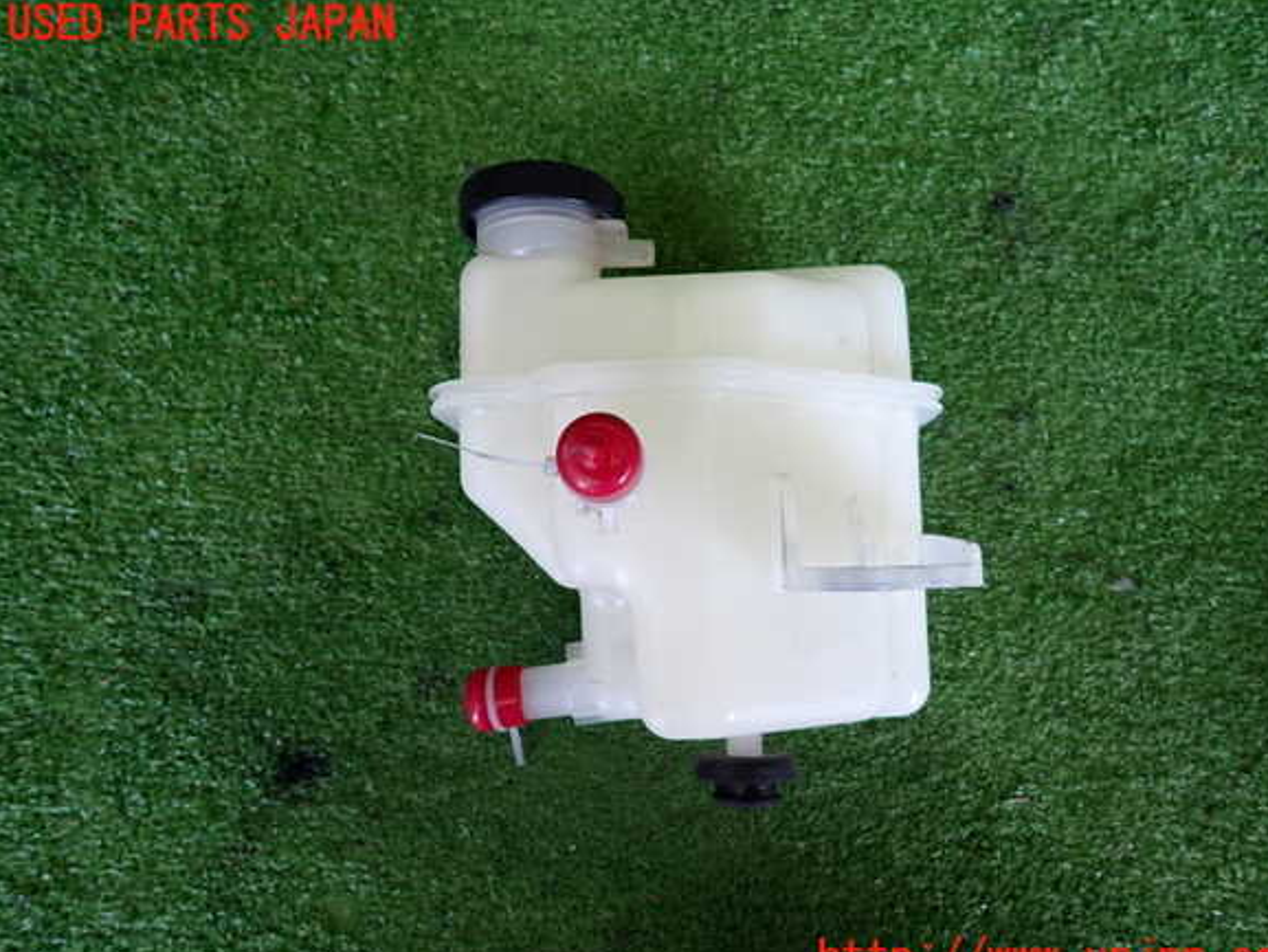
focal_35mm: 26
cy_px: 492
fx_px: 953
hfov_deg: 67.3
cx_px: 655
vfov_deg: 53.1
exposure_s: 1/80
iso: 200
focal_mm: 4.5
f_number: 2
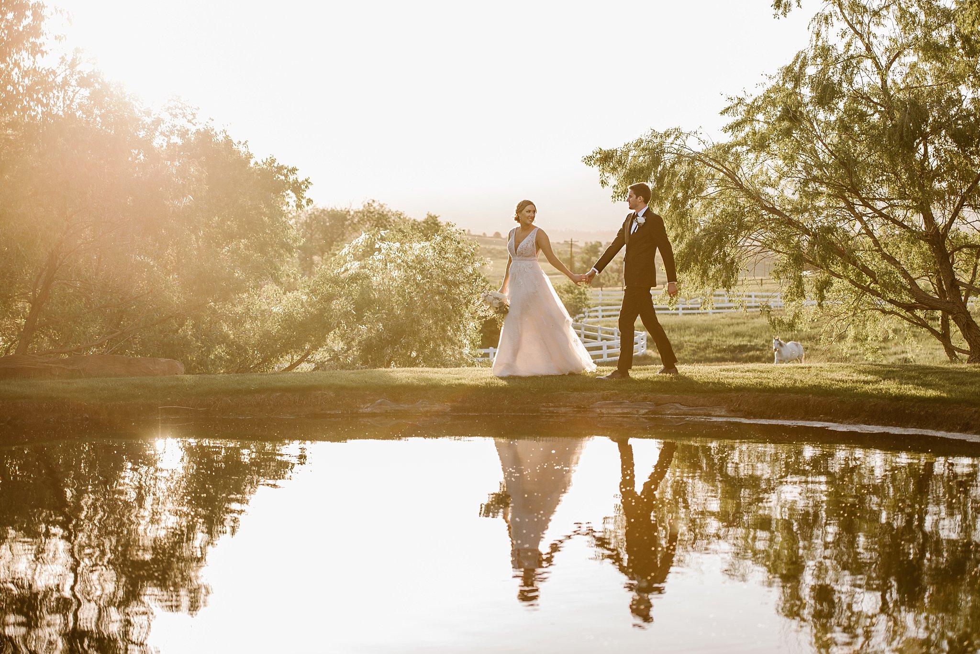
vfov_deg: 19.5
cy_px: 327
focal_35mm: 70
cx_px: 490
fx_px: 1906
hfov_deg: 28.8
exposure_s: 1/400
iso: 200
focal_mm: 70
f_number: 2.8
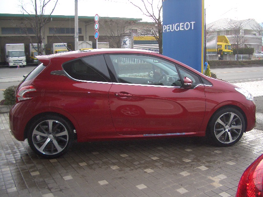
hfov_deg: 52.6
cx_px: 132
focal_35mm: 35
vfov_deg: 40.7
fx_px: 266
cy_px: 98
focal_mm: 5.8
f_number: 2.6
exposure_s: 1/250
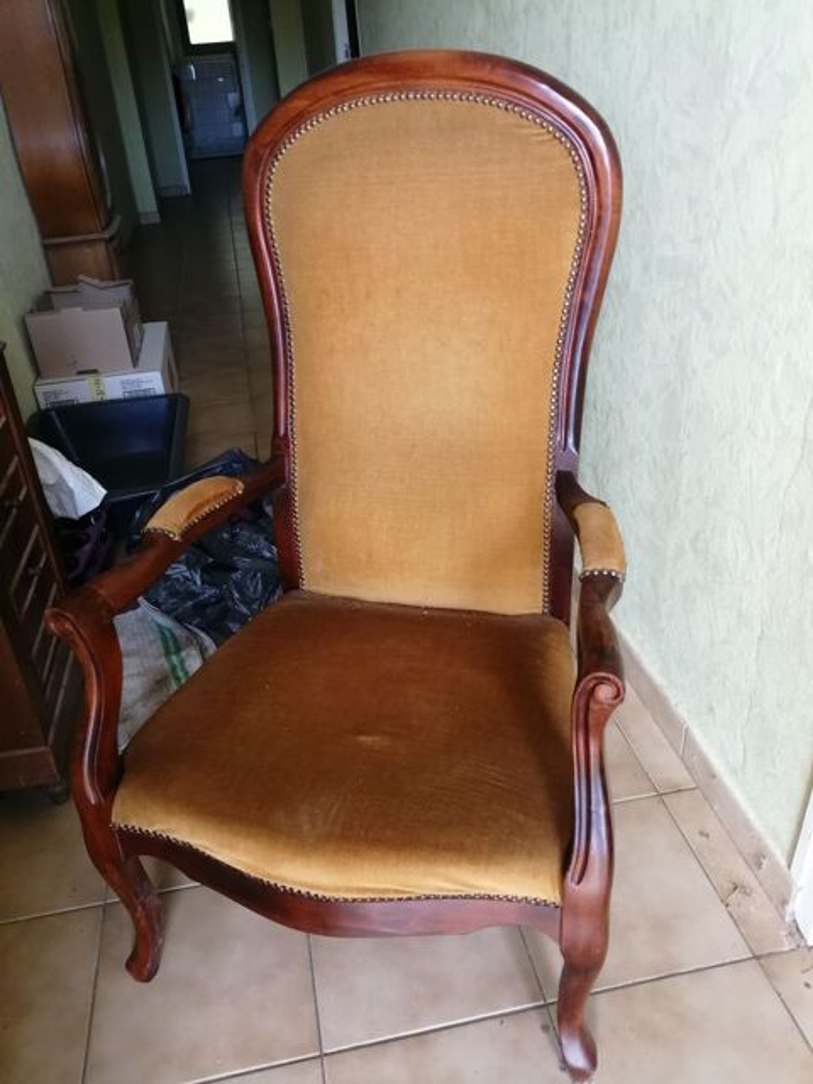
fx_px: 814
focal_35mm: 26
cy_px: 542
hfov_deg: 53.1
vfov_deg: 67.3
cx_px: 406
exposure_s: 1/33.3
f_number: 1.8
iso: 125
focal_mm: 3.62
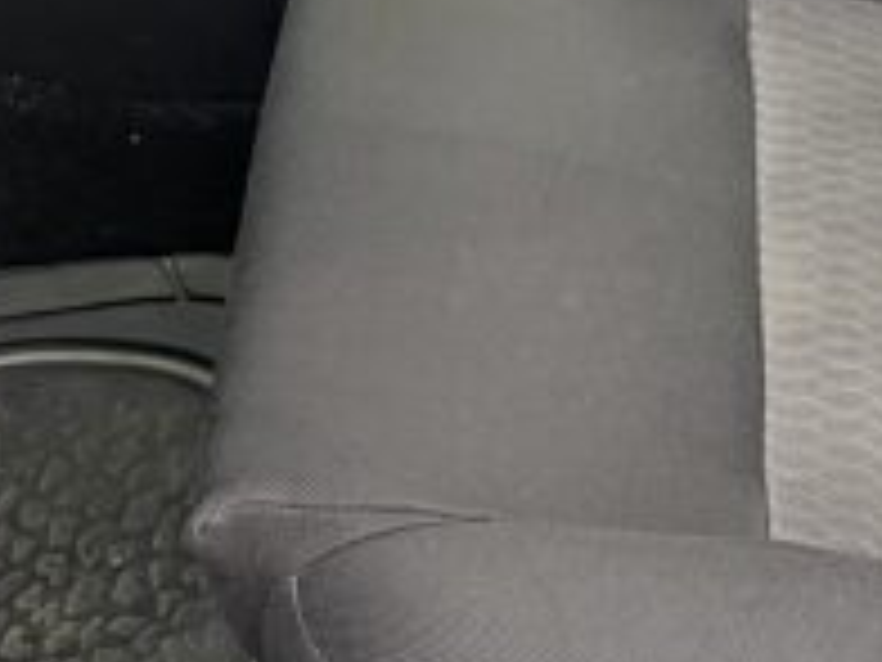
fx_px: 2701
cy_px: -522
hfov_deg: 17.8
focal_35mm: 106
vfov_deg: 12.7
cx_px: 1017
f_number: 1.6
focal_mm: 4.2
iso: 125
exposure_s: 1/90
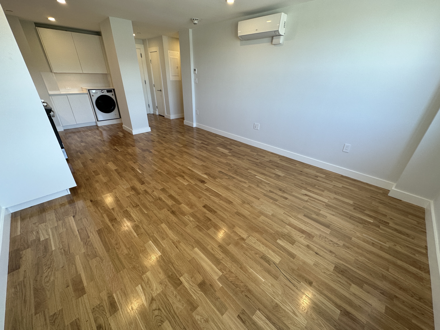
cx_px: 220
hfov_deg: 102.1
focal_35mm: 14
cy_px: 165
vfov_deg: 85.7
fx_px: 178
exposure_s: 1/120
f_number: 2.2
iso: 100
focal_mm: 2.22
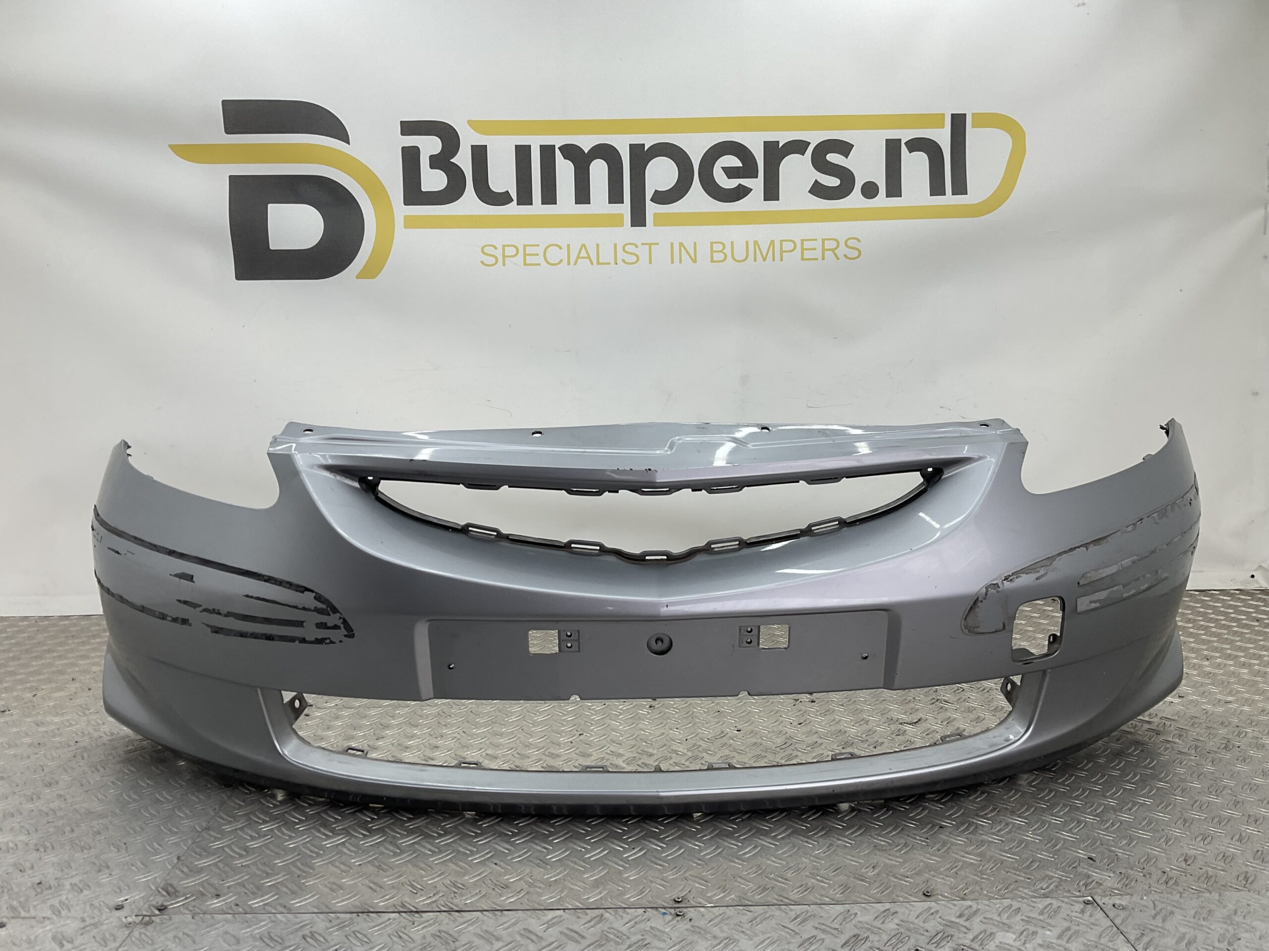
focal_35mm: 29
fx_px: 1063
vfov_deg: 48.2
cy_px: 476
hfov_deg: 61.7
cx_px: 634
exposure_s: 1/120
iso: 20
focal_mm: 3
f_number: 1.8
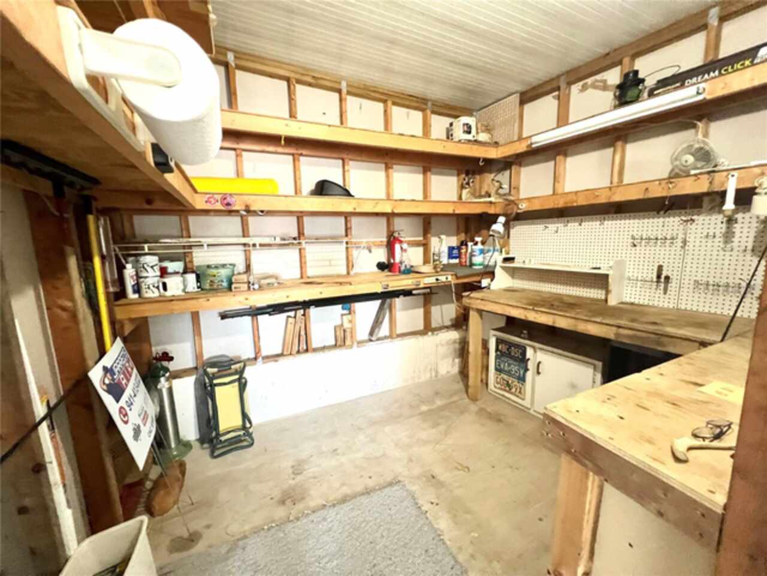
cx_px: 384
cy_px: 288
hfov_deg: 106.2
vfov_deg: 89.9
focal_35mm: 13
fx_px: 288
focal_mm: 1.57
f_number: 1.8
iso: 640
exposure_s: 1/60
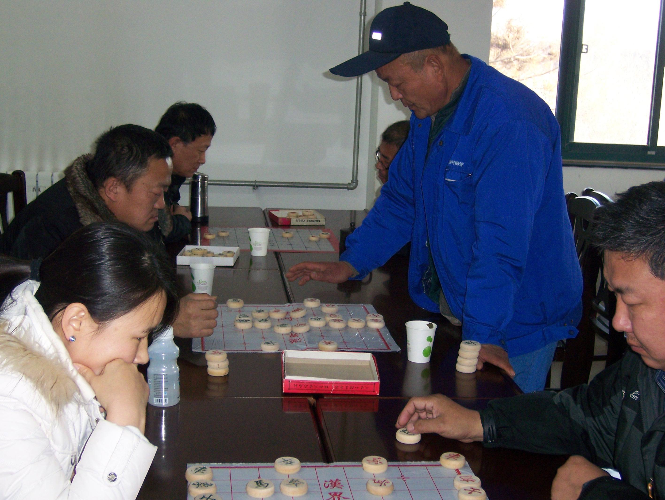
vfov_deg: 26.1
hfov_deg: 34.3
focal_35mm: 56
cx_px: 332
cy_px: 250
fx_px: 1077
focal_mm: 9.3
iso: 160
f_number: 3.4
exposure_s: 1/80
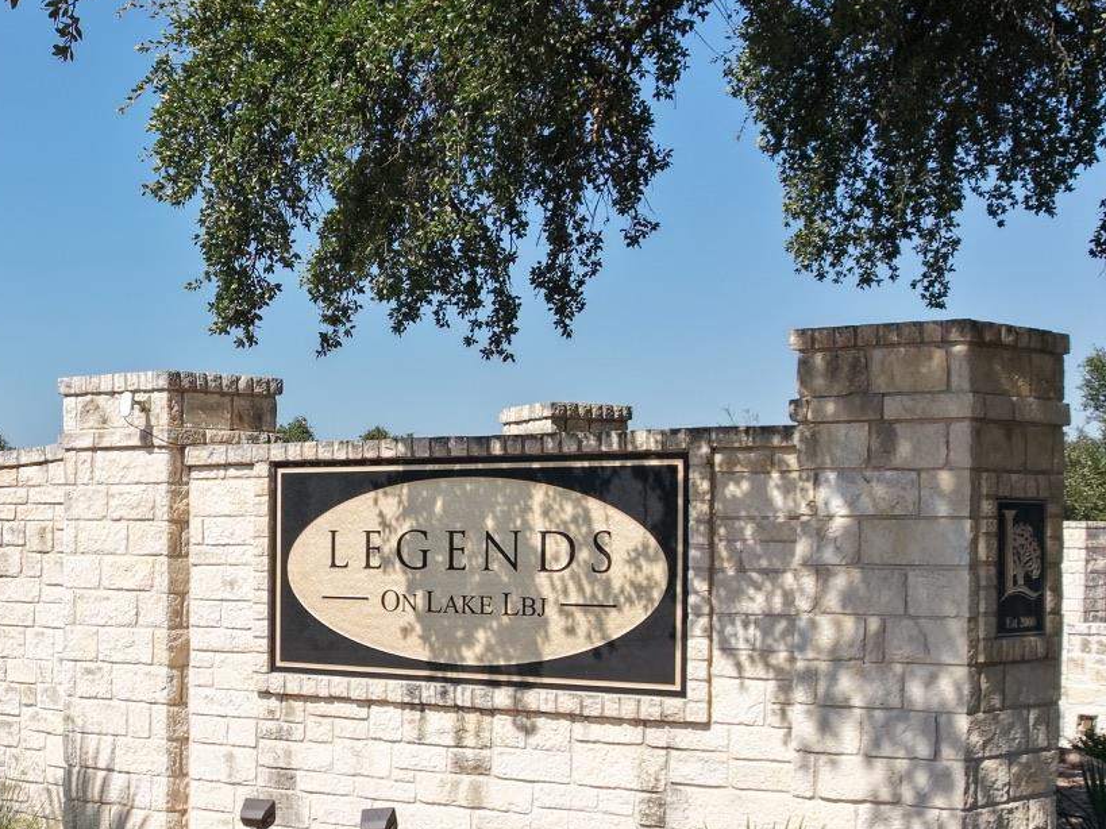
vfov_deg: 24.3
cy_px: 552
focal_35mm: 60
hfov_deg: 31.1
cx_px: 177
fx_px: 1917
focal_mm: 6.48
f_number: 1.8
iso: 180
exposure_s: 1/3200
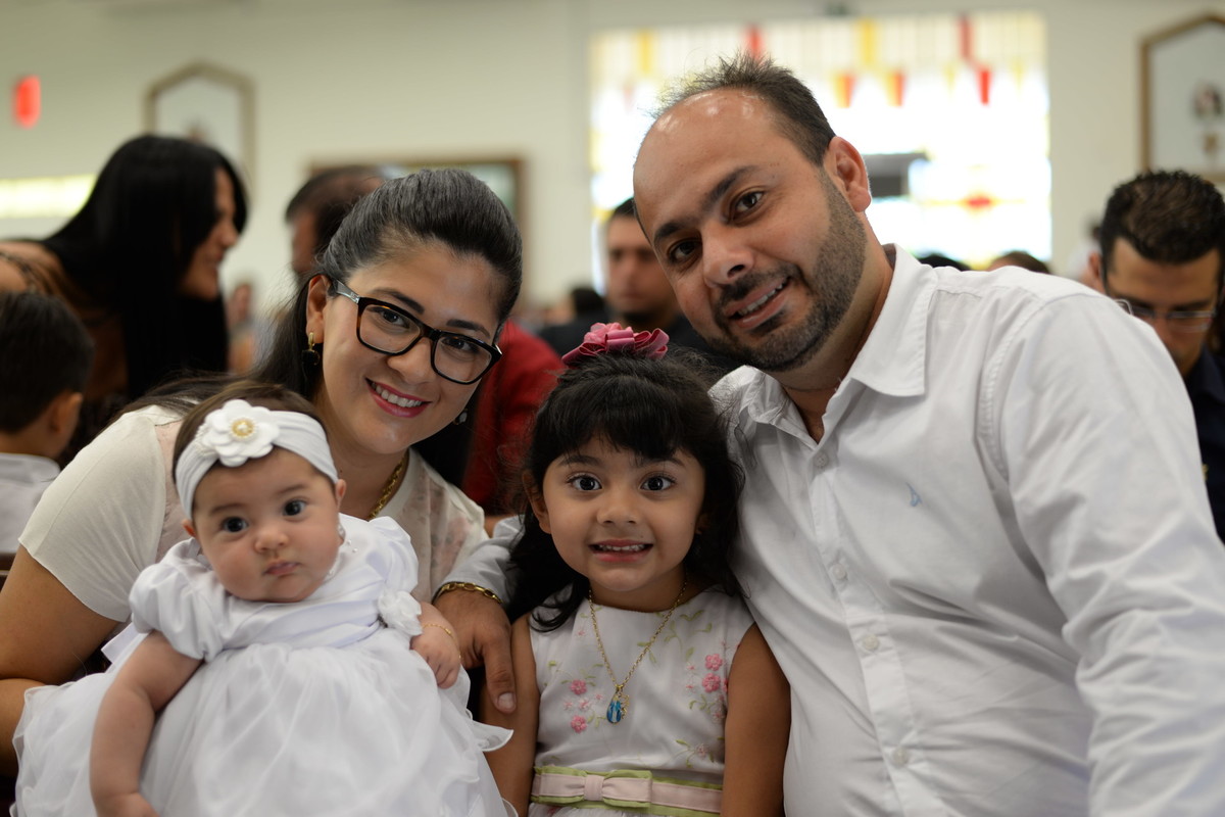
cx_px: 612
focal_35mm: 50
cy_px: 408
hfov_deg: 39.6
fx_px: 1701
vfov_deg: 27.0
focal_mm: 50
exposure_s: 1/60
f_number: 2.2
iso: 160
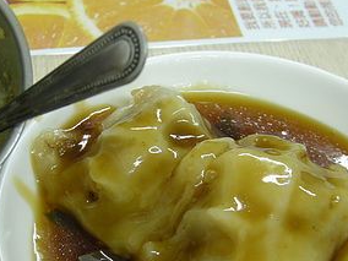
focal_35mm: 74
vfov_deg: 19.7
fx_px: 744
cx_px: 118
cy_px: 203
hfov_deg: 26.2
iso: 67
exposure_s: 1/7.9
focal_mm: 7.5
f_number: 2.7
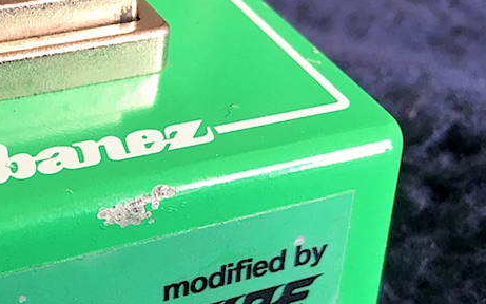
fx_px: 848
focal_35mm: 64
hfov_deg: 30.9
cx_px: 73
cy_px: 322
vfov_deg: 19.6
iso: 25
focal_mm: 4.15
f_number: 2.2
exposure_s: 1/15
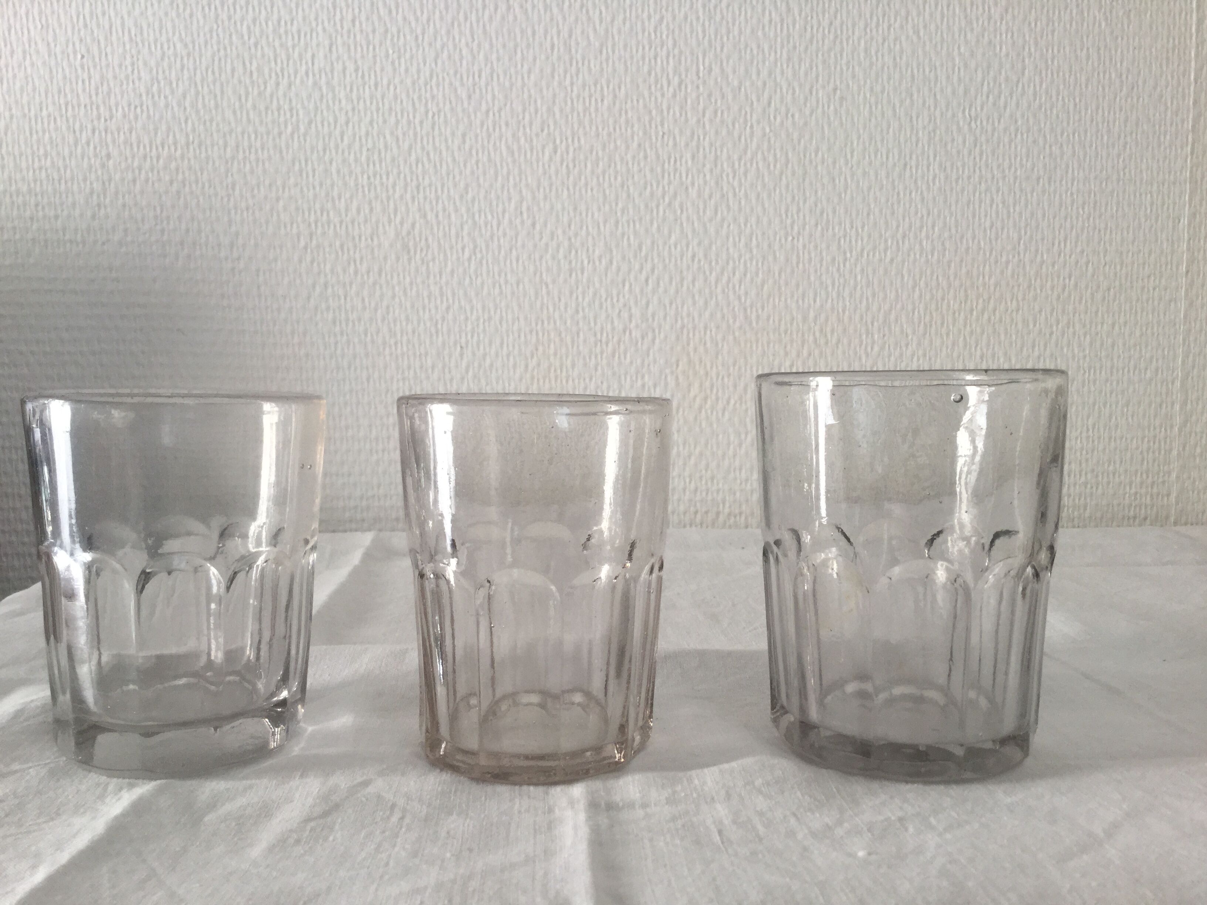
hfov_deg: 58.4
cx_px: 604
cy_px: 452
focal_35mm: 31
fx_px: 1081
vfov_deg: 45.4
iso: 50
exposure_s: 1/100
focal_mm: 3.3
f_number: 2.4
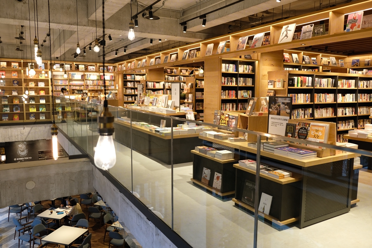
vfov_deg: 47.9
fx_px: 279
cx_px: 186
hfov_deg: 67.4
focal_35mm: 27
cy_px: 124
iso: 400
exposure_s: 1/60
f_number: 2.8
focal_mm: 18
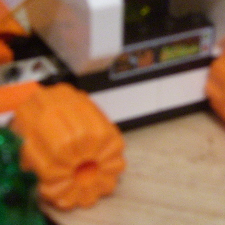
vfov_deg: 15.9
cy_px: 62
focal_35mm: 109
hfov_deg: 15.9
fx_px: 802
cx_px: 166
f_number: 2.7
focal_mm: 6
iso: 160
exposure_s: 1/8
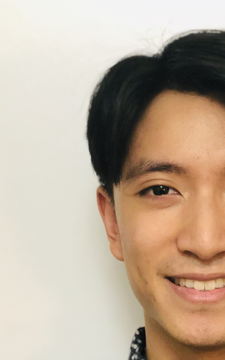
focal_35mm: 109
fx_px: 1070
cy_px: 312
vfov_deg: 18.8
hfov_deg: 11.9
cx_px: 214
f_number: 2.4
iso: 160
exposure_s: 1/13
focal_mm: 6
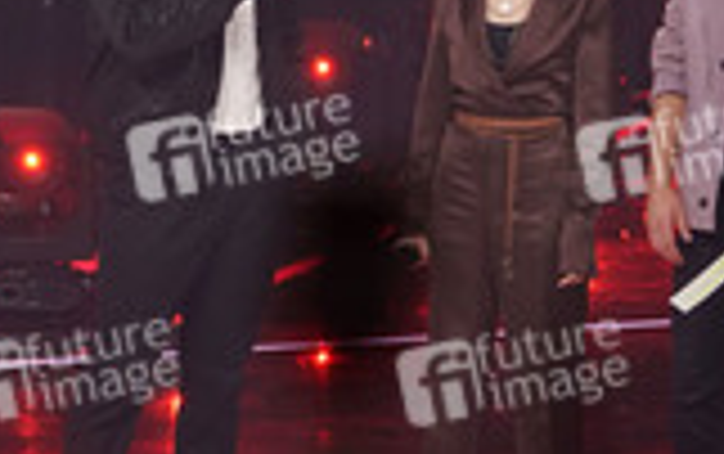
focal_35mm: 570
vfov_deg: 2.3
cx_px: 124
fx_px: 11259
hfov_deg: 3.7
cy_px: 36
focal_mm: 200
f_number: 5.6
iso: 4000
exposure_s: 1/160
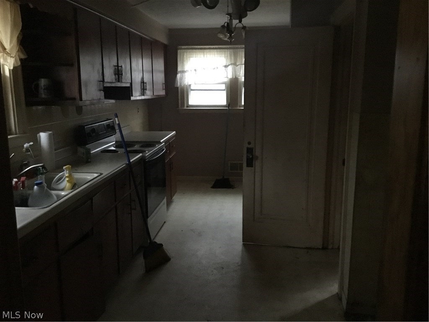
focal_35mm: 31
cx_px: 214
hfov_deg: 58.4
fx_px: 384
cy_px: 161
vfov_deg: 45.4
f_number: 2.4
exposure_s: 1/15
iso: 800
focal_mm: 3.3
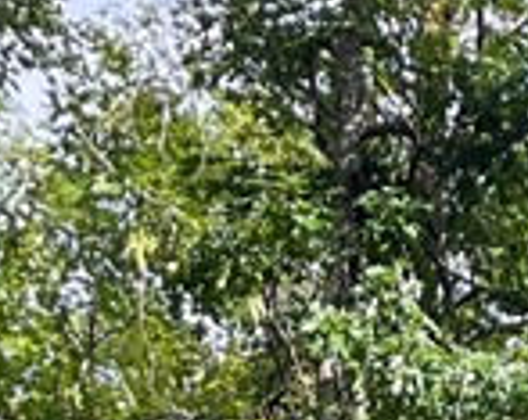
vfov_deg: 7.6
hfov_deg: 10.1
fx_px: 2760
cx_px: 1067
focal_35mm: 177
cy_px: 1253
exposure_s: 1/394
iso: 50
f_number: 1.6
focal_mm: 5.1
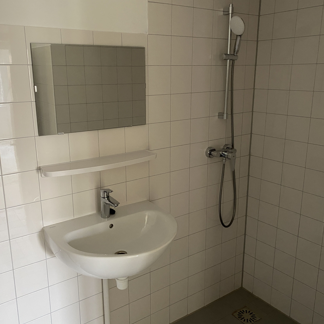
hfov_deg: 52.5
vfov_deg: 52.5
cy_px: 161
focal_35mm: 31
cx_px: 156
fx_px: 328
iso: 320
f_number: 1.8
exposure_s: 1/60
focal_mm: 4.25
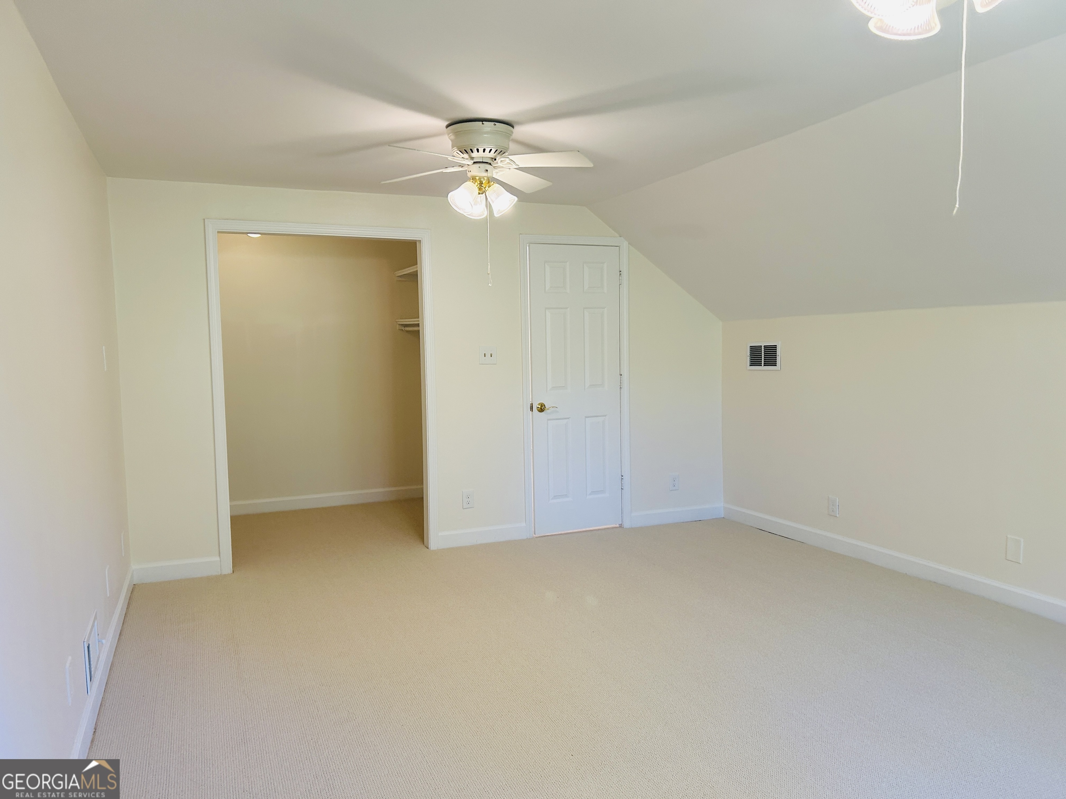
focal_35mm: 26
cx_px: 533
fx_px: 801
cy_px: 400
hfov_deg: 67.3
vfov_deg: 53.1
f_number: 1.5
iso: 100
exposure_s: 1/120
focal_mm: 5.7
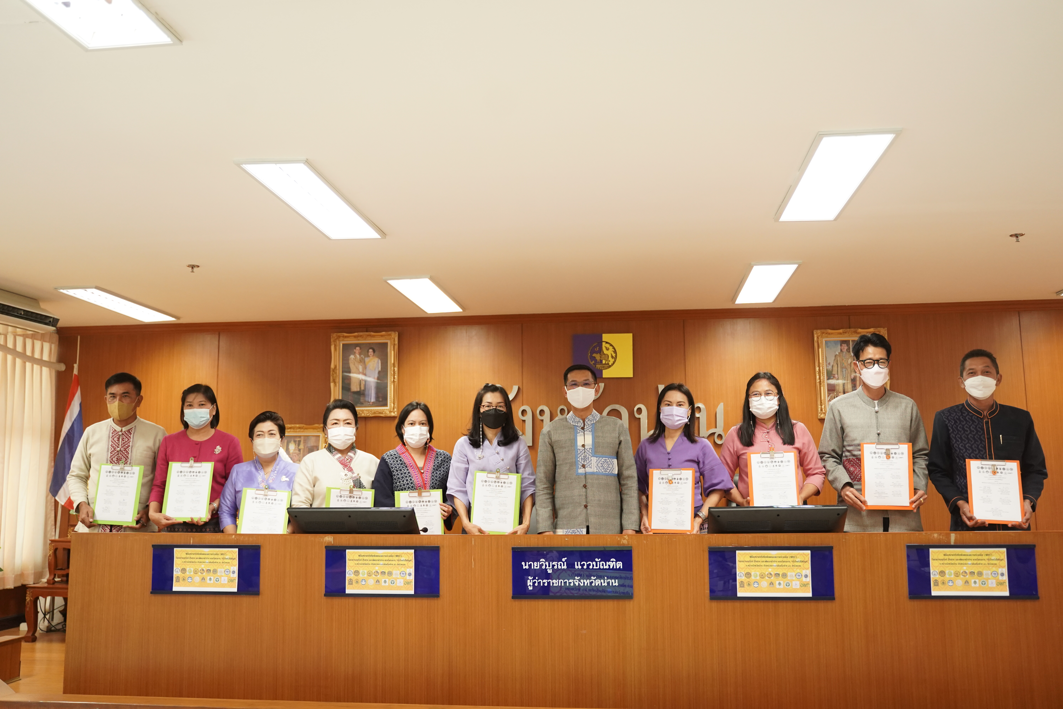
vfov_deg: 41.1
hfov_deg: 58.7
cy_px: 354
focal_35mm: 32
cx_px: 532
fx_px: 945
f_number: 2.8
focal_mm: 32
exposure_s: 1/320
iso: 2500
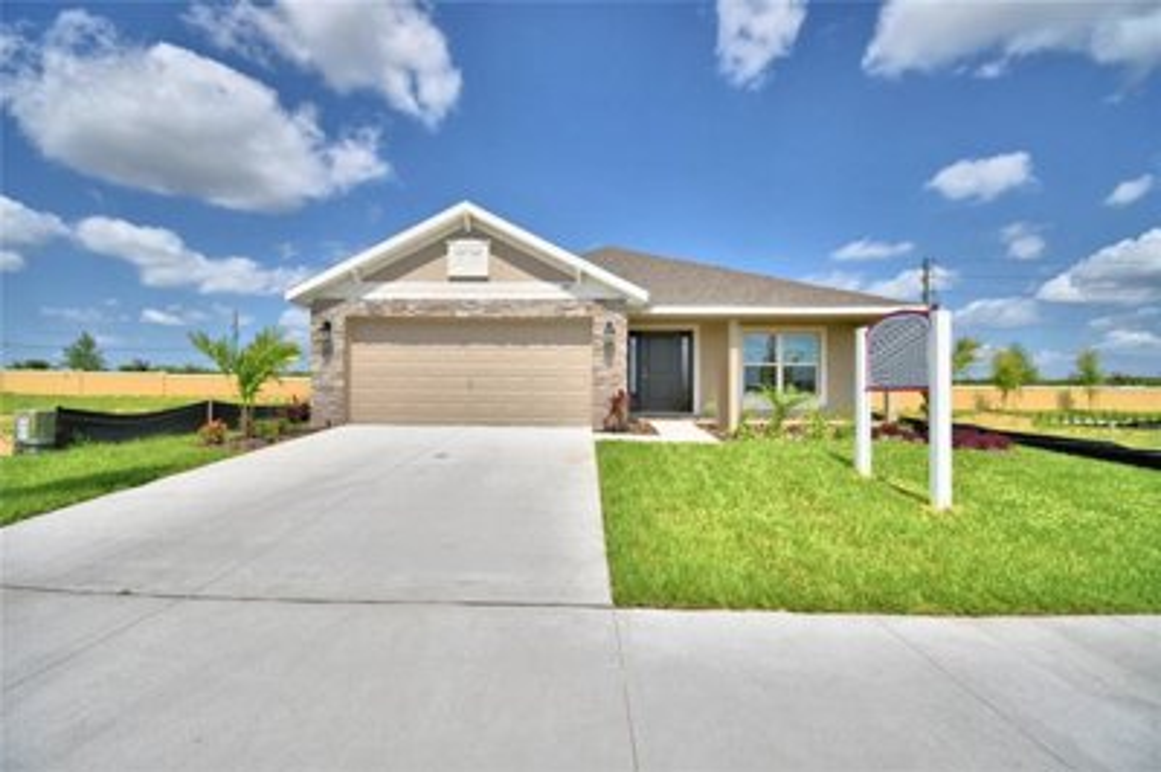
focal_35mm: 15
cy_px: 386
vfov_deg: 77.2
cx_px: 580
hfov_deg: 100.4
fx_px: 483
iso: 100
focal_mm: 10
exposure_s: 1/3200
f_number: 4.5
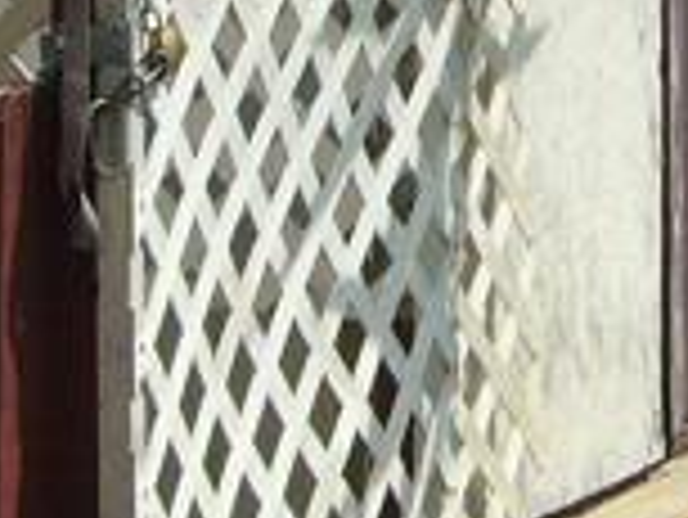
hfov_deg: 8.4
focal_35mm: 234
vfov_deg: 6.3
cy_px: -167
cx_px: 675
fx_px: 4654
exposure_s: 1/500
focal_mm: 5.8
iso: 100
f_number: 5.6
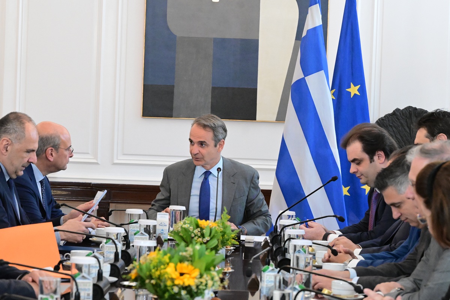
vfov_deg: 10.3
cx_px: 225
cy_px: 150
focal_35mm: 133
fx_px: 1662
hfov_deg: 15.4
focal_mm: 89
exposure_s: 1/500
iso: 8000
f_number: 6.3
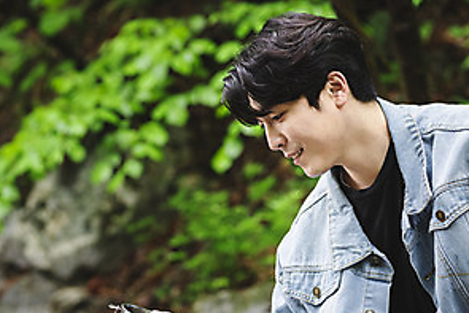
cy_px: 216
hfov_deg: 11.9
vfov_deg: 7.9
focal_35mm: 173
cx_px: 175
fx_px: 2255
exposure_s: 1/60
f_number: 2.8
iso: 800
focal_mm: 85
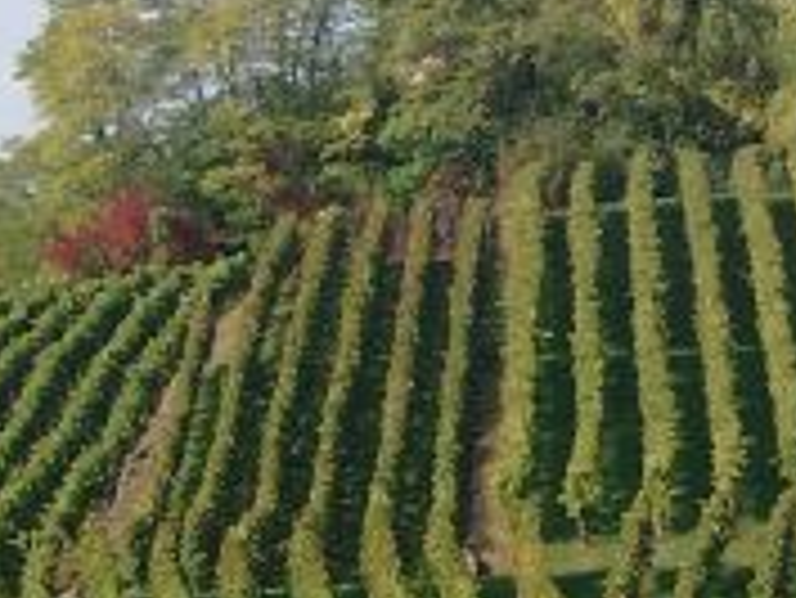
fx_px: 7156
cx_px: 1646
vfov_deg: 4.8
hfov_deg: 6.2
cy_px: 9
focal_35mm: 311
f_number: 4
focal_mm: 14.22
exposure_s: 1/533
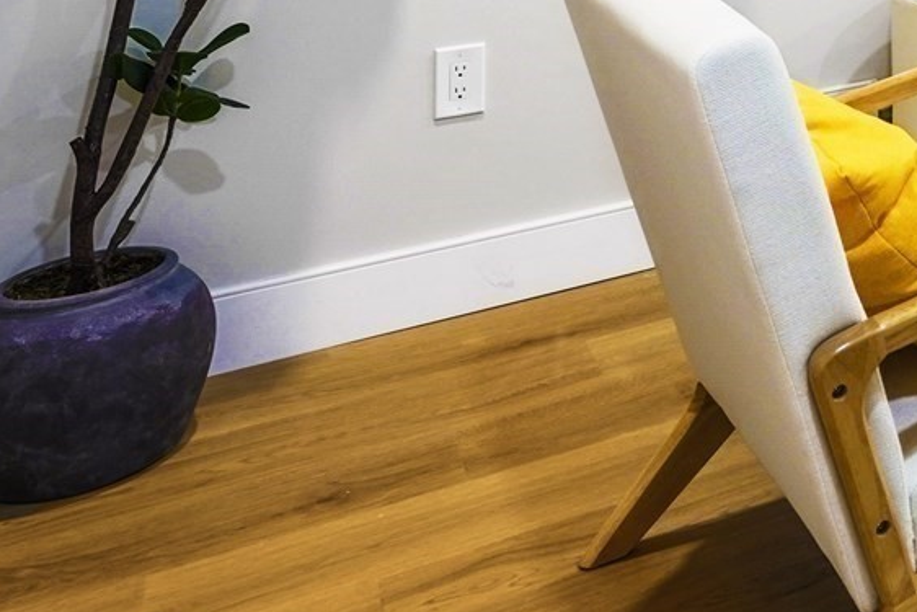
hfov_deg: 30.4
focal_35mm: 51
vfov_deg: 21.8
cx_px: 1199
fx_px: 1299
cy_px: -322
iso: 320
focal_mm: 14
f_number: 8
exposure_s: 1/15
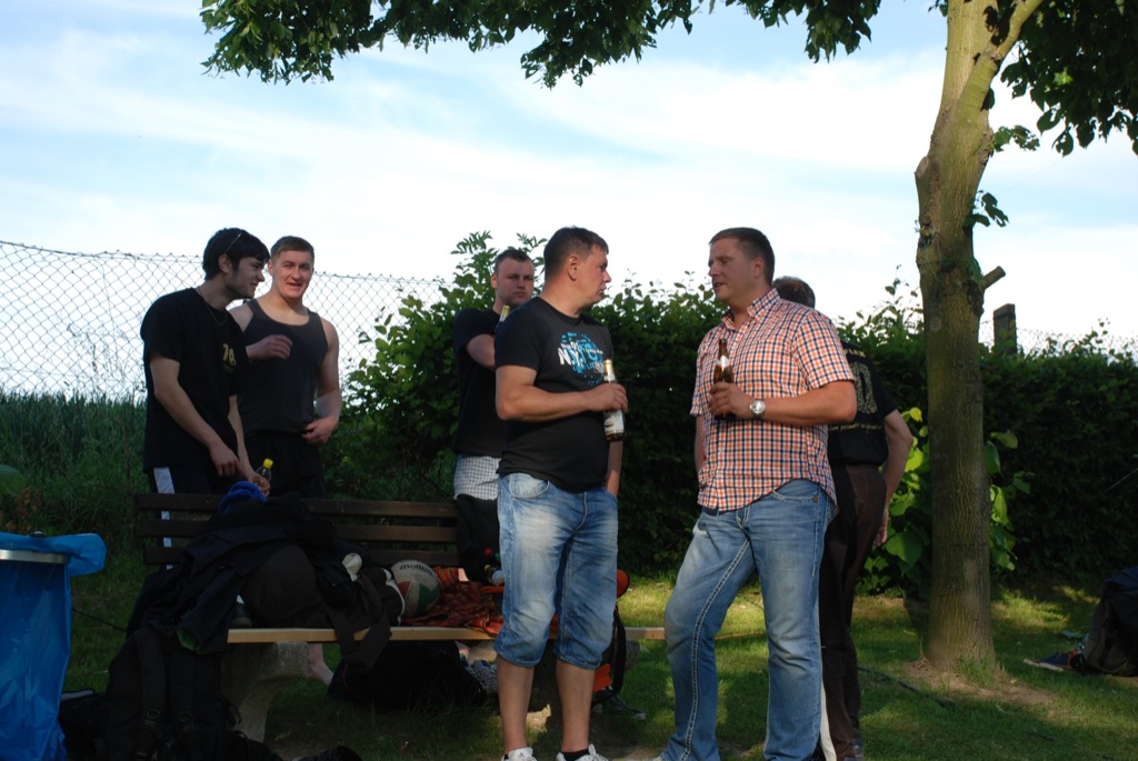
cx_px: 569
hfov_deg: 28.0
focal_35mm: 72
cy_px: 380
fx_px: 2278
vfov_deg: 19.0
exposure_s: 1/160
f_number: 4.8
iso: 100
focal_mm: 48
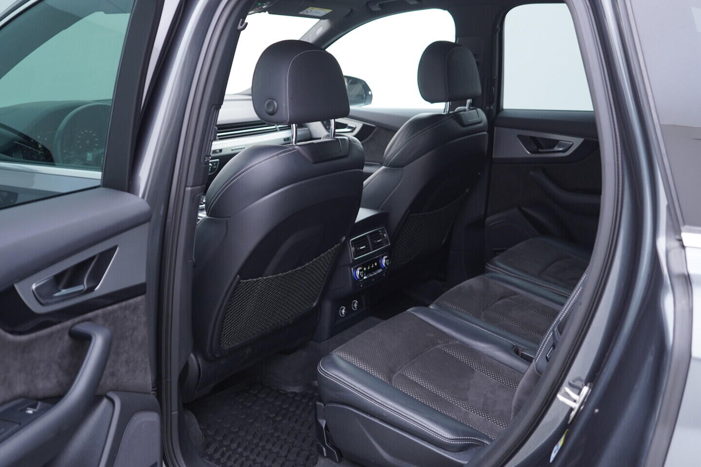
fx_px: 701
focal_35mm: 36
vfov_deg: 36.9
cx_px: 350
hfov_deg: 53.1
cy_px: 234
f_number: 2.8
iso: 250
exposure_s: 1/40
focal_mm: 24
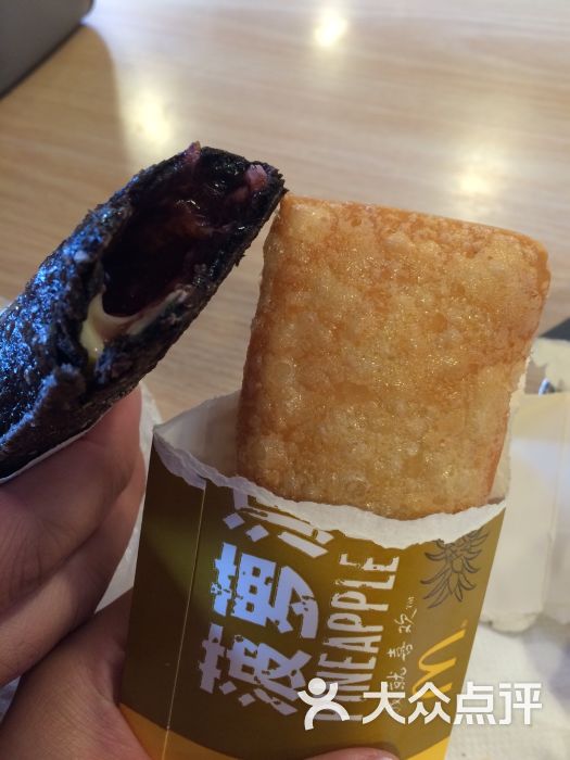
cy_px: 380
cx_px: 285
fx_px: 637
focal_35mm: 29
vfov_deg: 61.7
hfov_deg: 48.2
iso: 100
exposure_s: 1/30
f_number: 2.2
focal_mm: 4.15
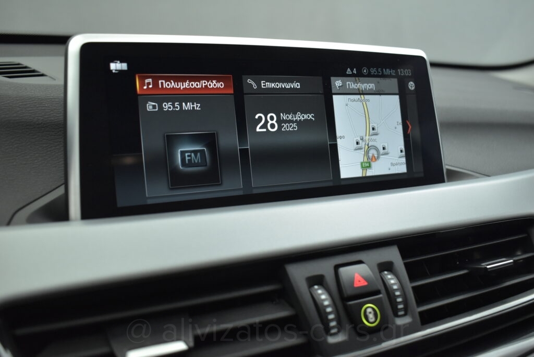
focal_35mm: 33
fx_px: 490
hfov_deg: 57.2
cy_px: 178
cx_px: 267
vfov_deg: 40.0
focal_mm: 22
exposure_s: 1/100
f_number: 3.8
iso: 1600
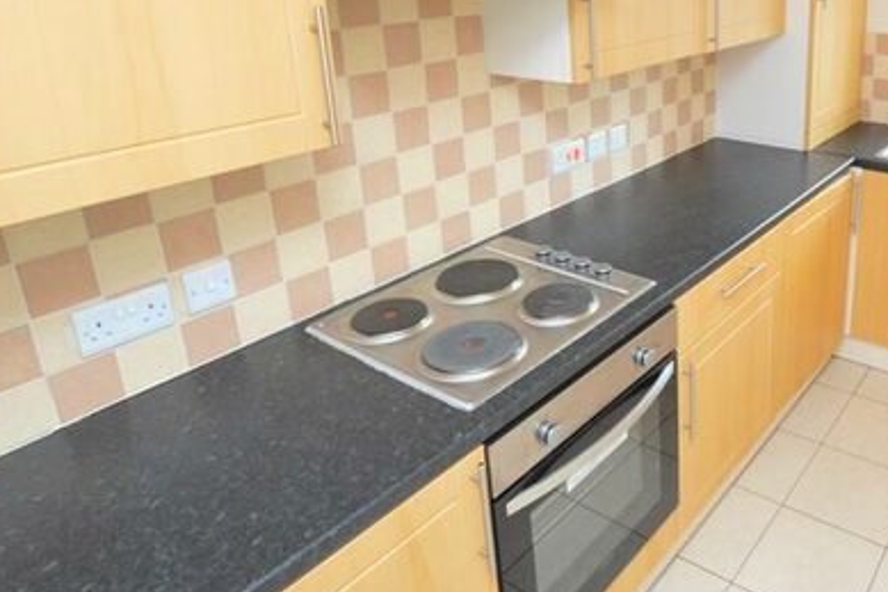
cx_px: 699
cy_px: 146
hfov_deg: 62.3
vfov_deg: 46.1
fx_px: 666
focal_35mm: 27
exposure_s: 1/15
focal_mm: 10
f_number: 9
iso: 2200
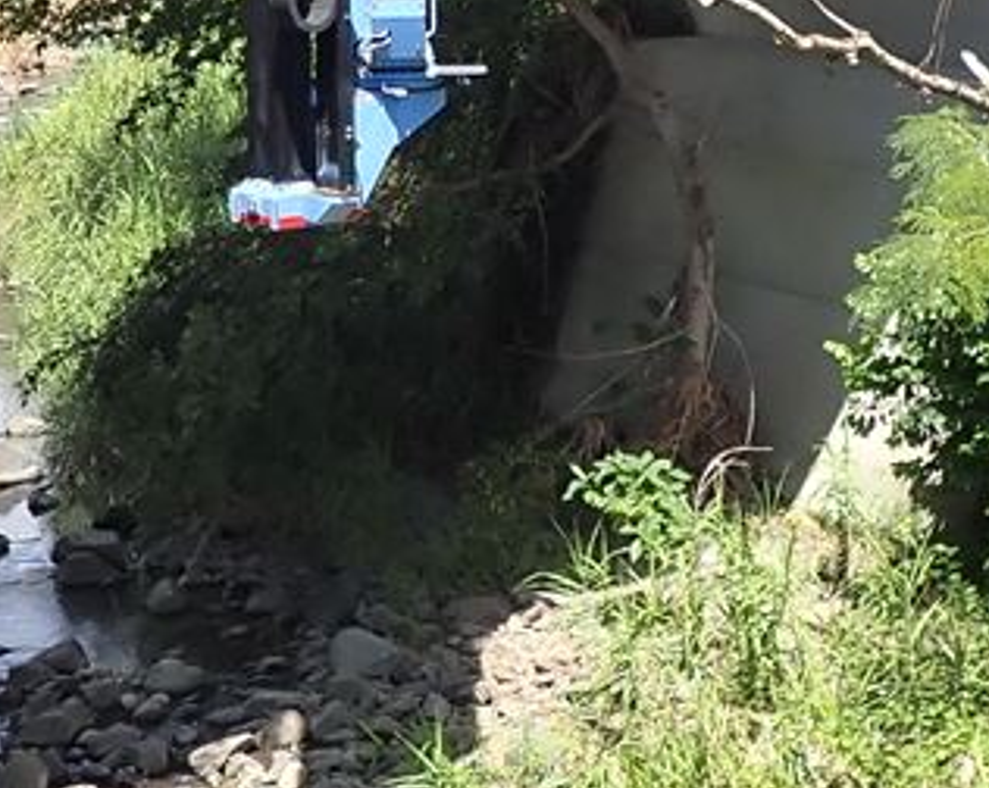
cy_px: -34
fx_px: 2894
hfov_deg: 19.4
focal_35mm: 99
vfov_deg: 15.2
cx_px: 423
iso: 100
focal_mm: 4.5
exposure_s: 1/640
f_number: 2.8
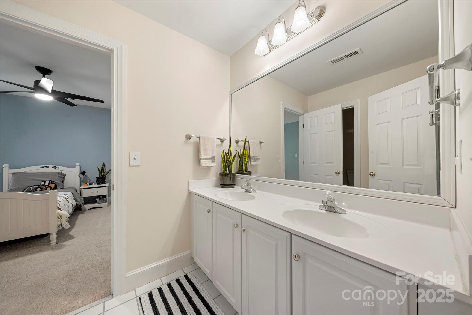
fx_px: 157
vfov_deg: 90.0
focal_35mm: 12
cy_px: 158
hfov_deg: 112.6
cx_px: 236
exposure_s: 1.6
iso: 200
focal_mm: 12
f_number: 10
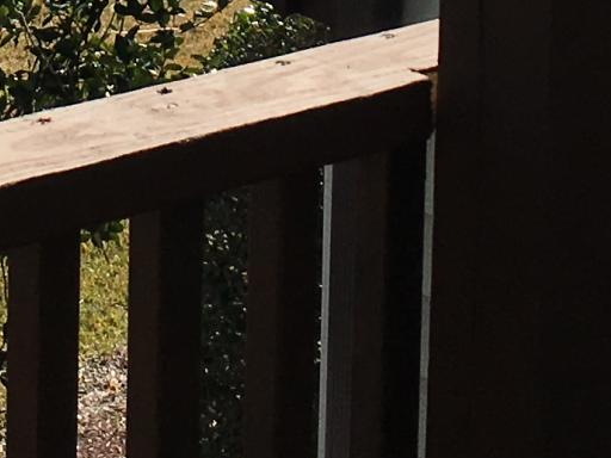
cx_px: -44
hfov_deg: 11.5
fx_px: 3001
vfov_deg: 8.2
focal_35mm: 170
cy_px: -568
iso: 25
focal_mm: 4.15
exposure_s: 1/2331
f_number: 2.2
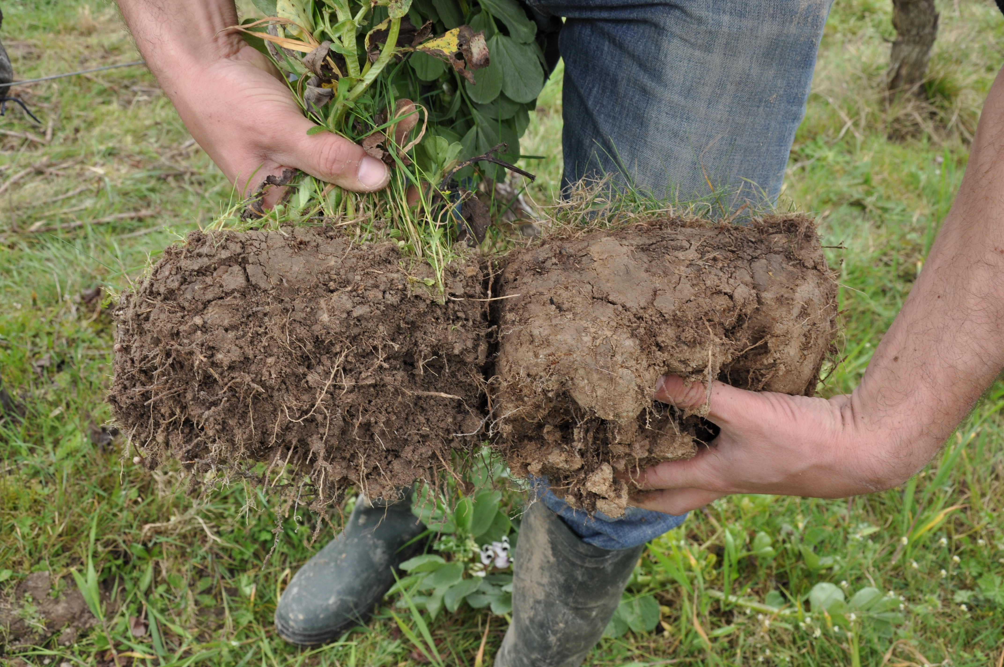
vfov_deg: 34.1
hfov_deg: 49.6
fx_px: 1086
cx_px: 502
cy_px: 334
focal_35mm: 39
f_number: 7.1
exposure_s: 1/50
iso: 200
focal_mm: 26
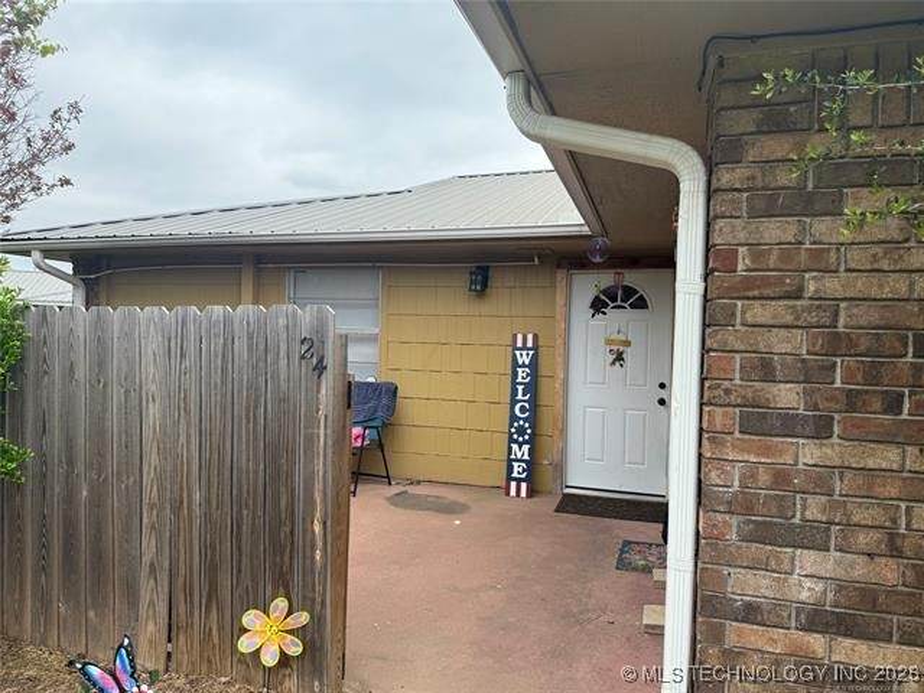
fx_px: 641
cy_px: 346
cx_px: 462
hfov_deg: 71.6
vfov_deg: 56.8
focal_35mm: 24
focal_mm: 6.76
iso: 80
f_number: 1.78
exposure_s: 1/1522
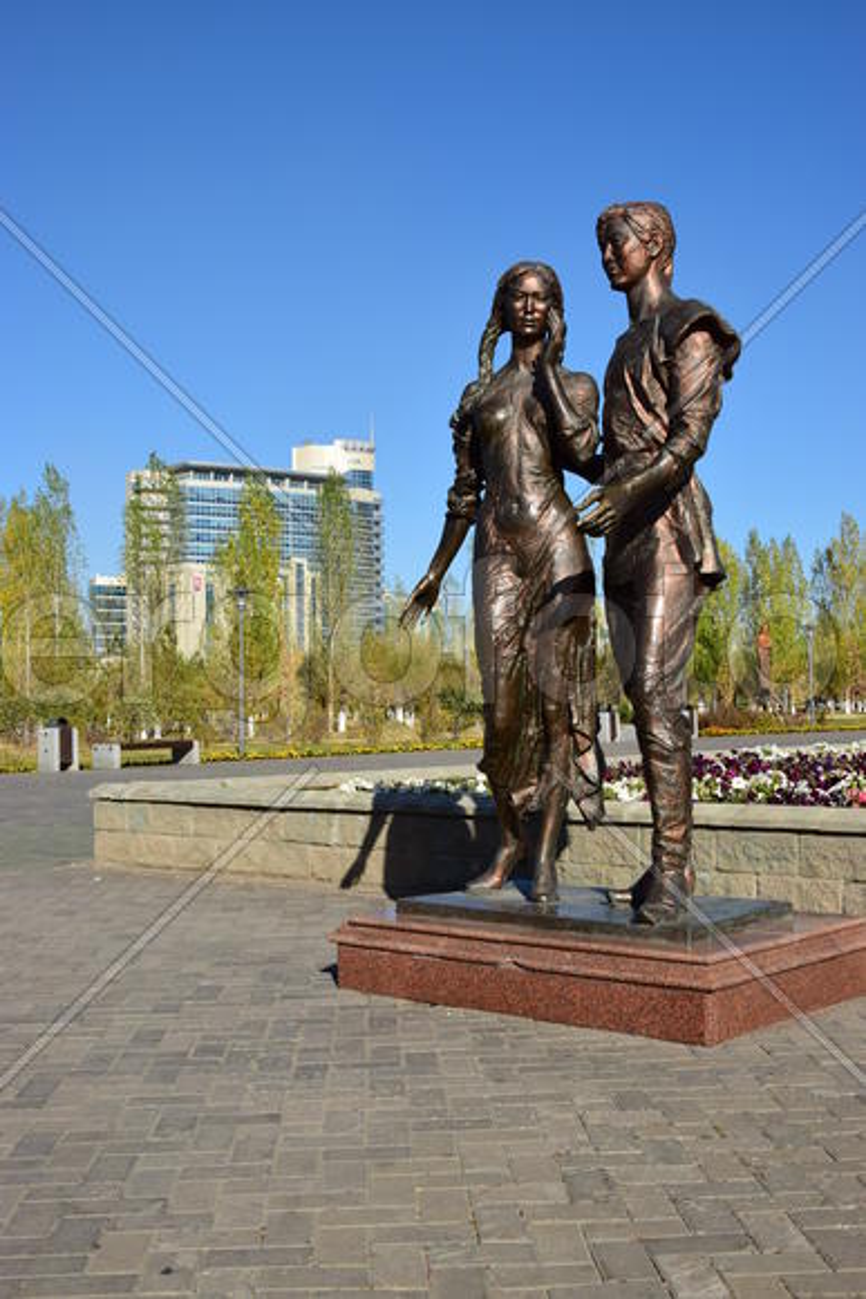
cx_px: 433
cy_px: 650
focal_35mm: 39
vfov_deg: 49.5
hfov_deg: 34.2
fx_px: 1406
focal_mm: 26
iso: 100
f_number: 9
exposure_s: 1/250
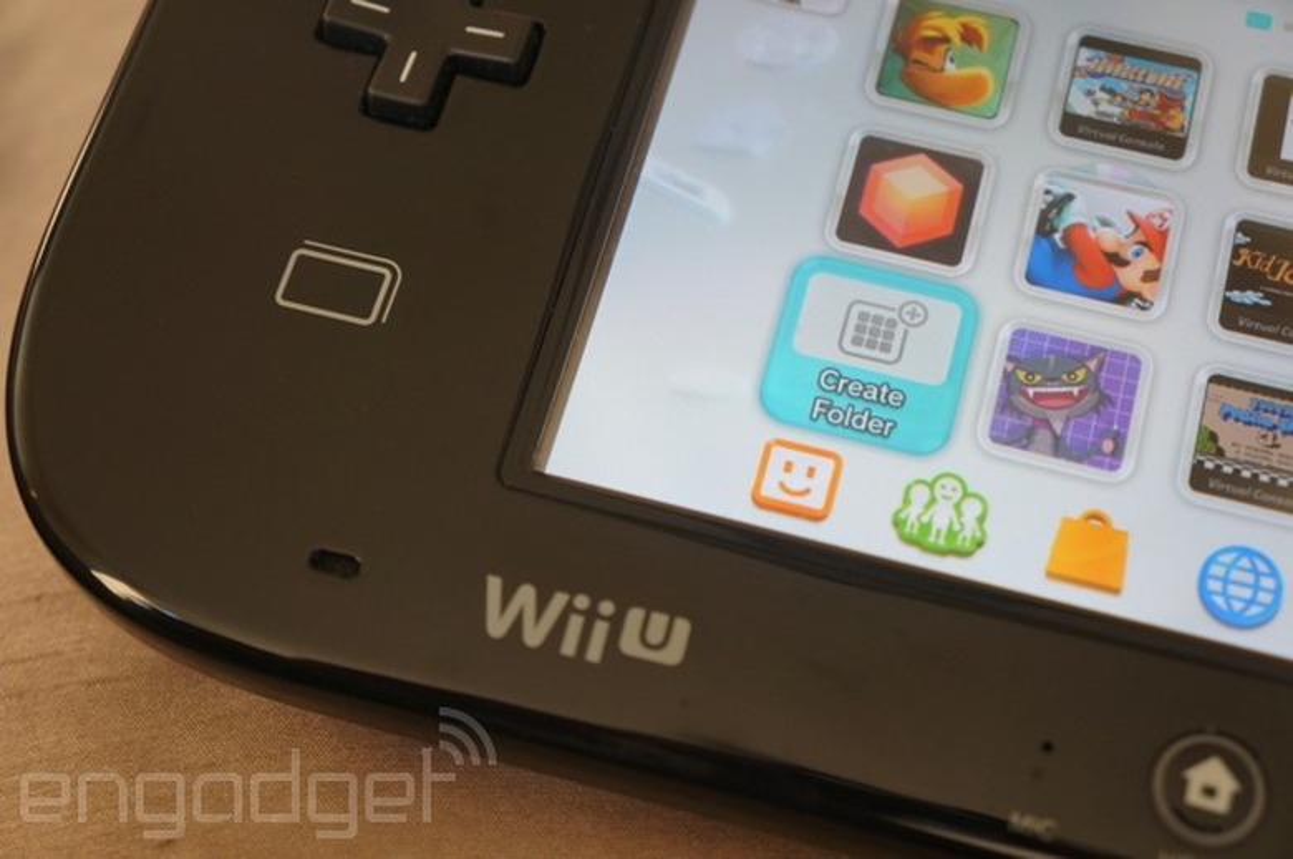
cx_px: 646
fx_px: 1991
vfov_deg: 24.3
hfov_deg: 36.0
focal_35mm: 56
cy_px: 430
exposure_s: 1/60
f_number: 4.5
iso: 640
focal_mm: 37
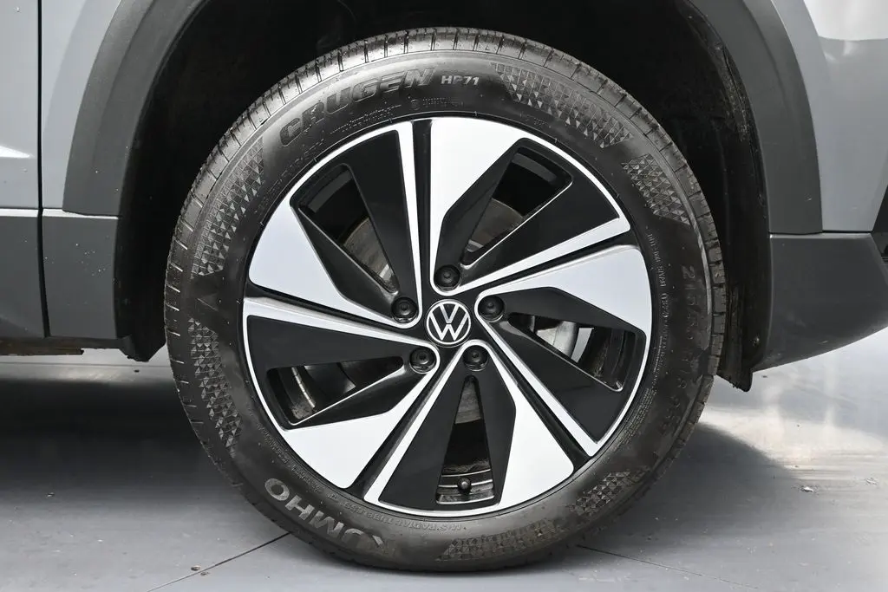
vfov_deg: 35.5
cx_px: 444
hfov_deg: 51.3
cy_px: 296
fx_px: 925
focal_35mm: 38
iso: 1800
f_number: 4.2
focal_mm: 25
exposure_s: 1/125
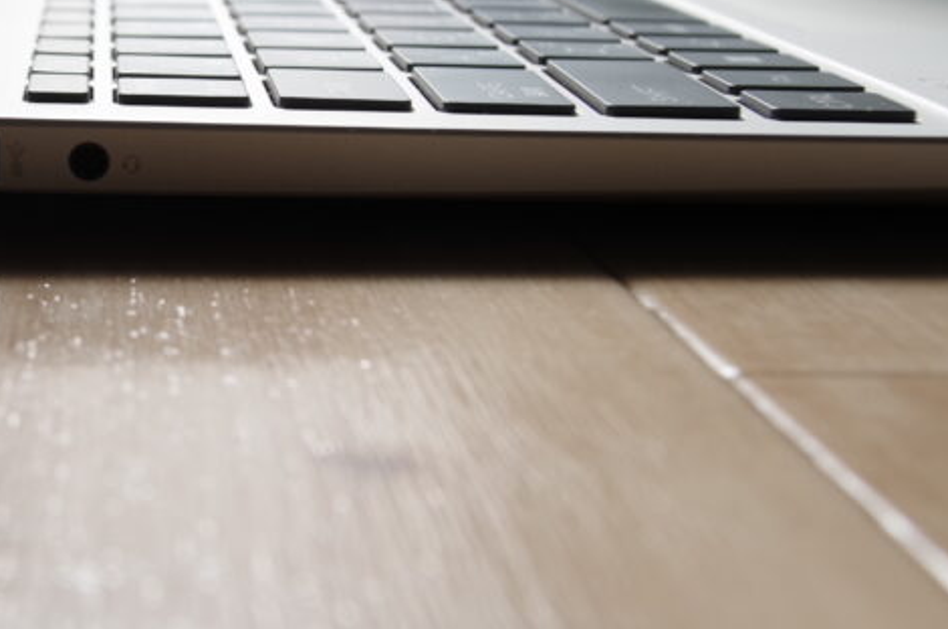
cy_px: 186
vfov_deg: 16.0
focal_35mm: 85
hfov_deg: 22.7
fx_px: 2235
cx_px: -75
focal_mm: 26
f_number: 7.1
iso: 200
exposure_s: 1/125
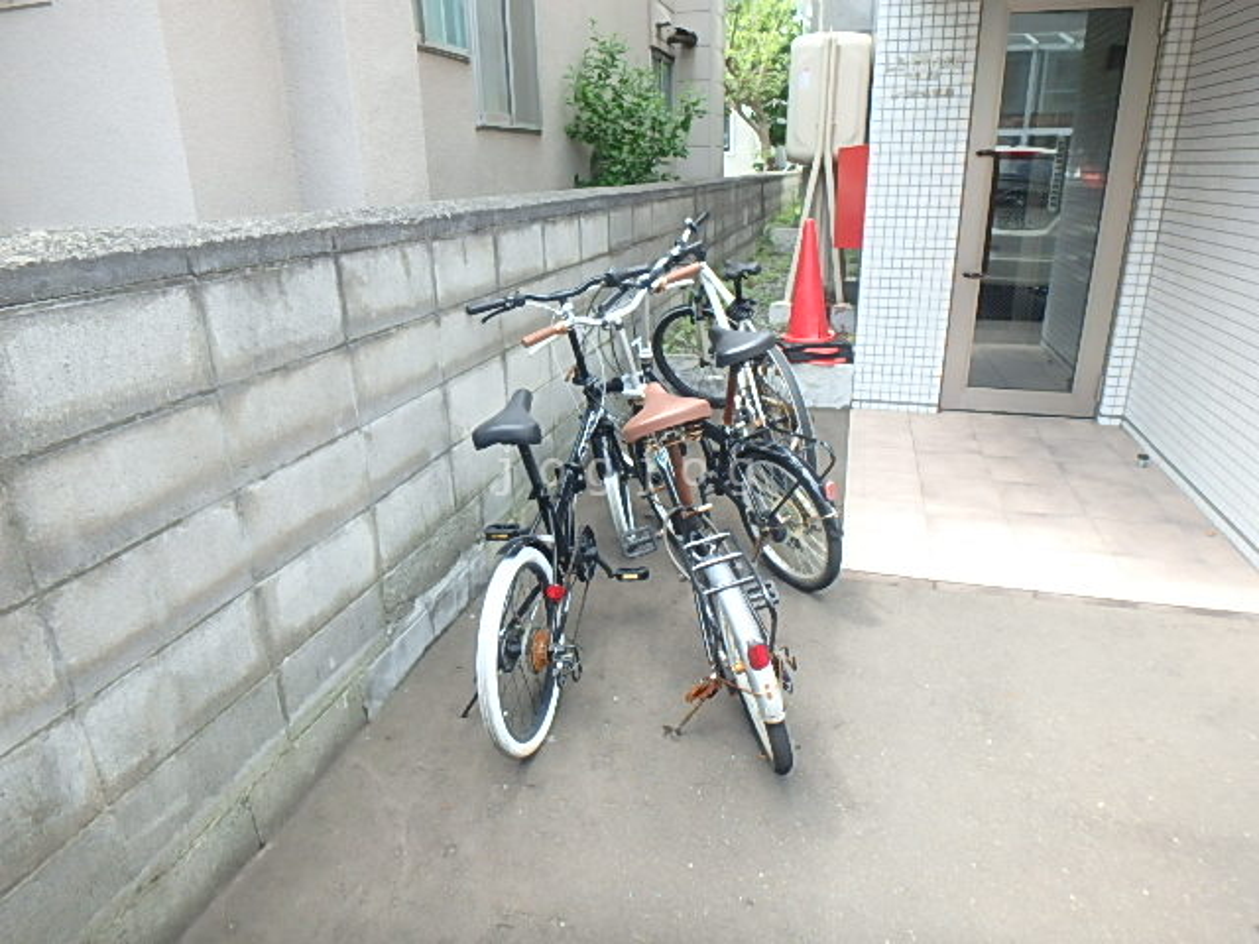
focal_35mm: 21
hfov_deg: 79.0
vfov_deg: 63.4
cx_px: 630
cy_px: 472
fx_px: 764
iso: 250
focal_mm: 3.7
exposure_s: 1/250
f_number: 3.5
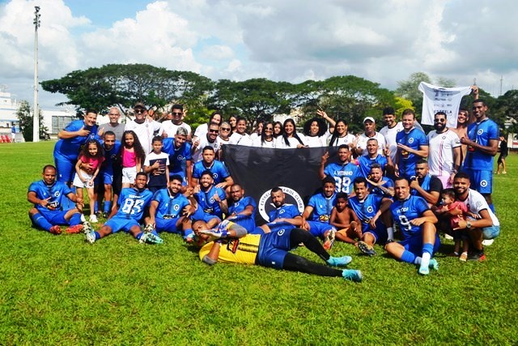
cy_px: 173
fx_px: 518
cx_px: 259
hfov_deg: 53.1
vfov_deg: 36.9
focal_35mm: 36
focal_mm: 24
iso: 100
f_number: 8
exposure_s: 1/320
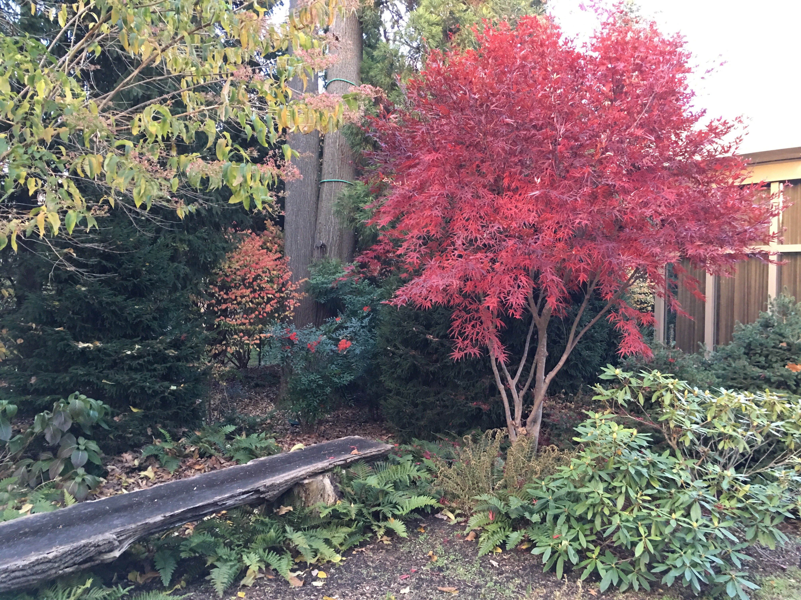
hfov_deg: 61.7
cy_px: 300
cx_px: 400
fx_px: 671
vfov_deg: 48.2
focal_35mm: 29
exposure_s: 1/15
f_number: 2.2
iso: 80
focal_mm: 4.15
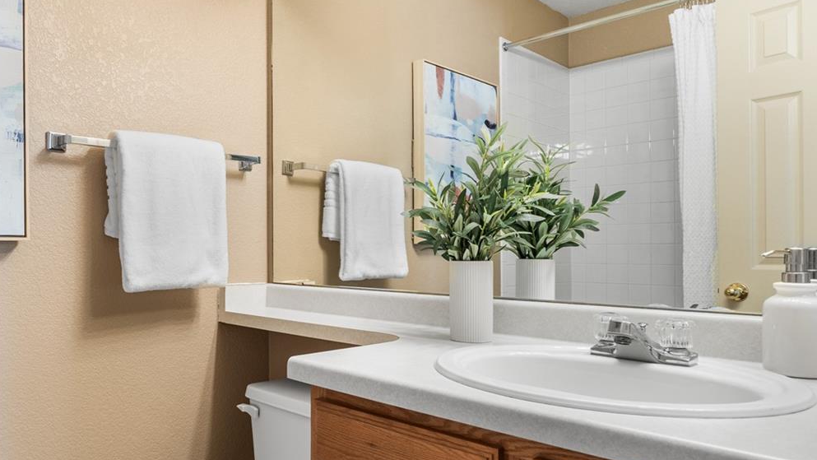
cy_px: 235
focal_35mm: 28
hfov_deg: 66.2
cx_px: 265
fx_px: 603
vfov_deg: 41.7
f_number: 8
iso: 400
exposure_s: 1/3
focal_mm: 16.5
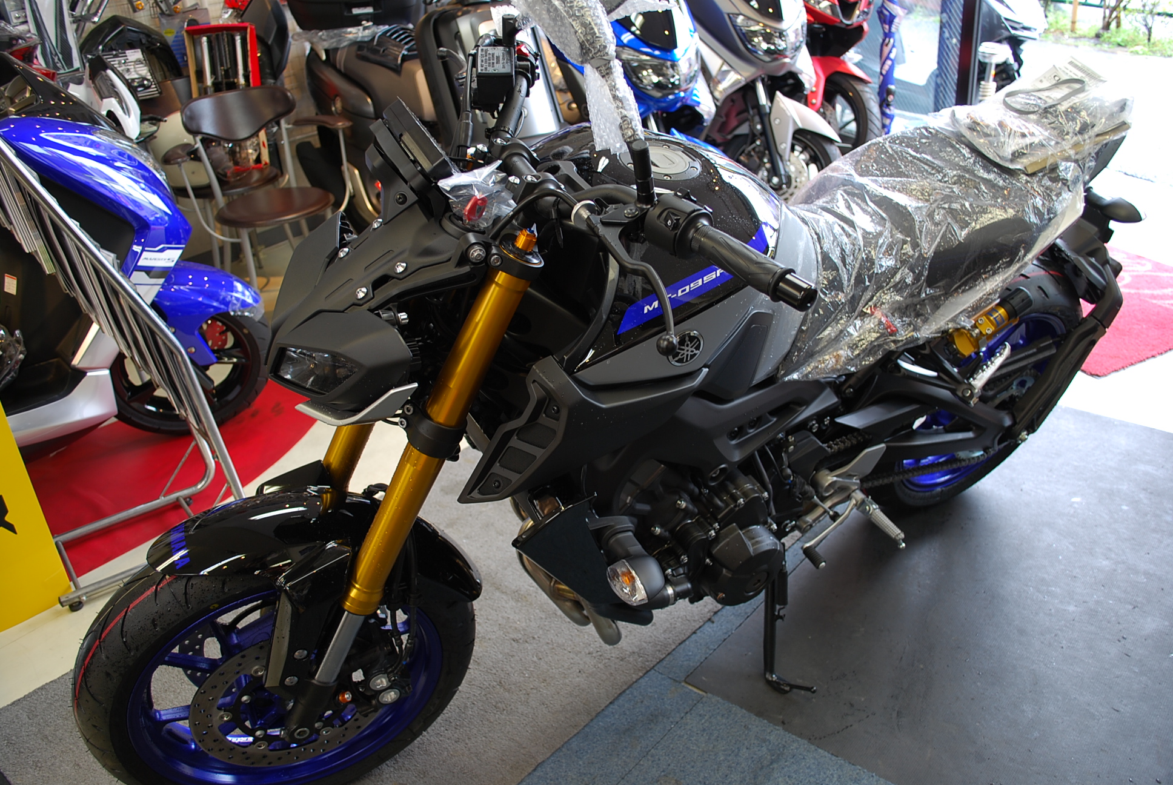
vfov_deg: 40.1
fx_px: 1077
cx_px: 586
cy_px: 392
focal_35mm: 33
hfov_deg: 57.2
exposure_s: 1/8
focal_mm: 22
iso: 100
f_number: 4
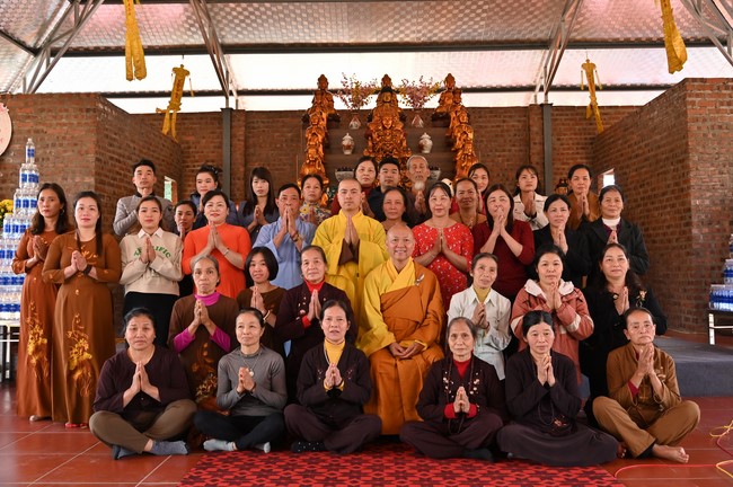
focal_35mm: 32
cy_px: 244
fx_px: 651
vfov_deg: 41.0
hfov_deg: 58.8
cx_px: 366
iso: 500
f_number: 5.6
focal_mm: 32
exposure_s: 1/80
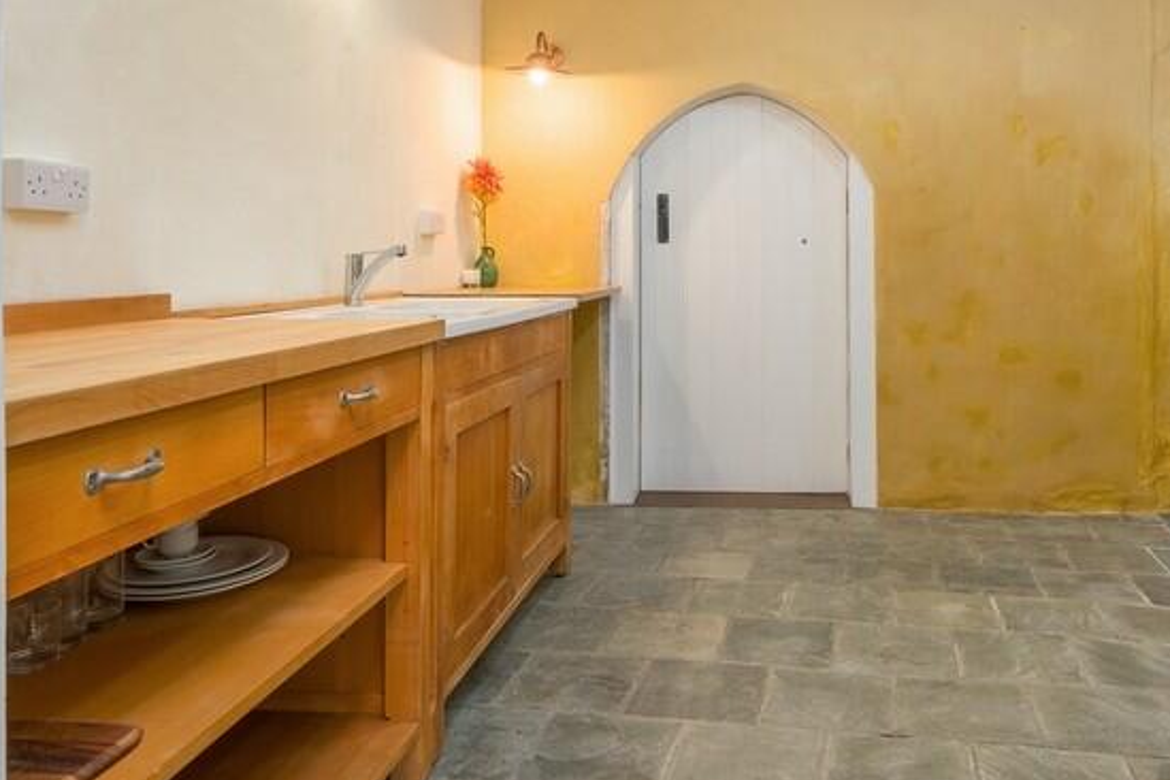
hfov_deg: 64.6
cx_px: 727
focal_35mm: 28
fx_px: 910
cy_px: 246
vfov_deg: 45.5
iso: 160
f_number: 7.1
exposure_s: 1/3
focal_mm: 10.3
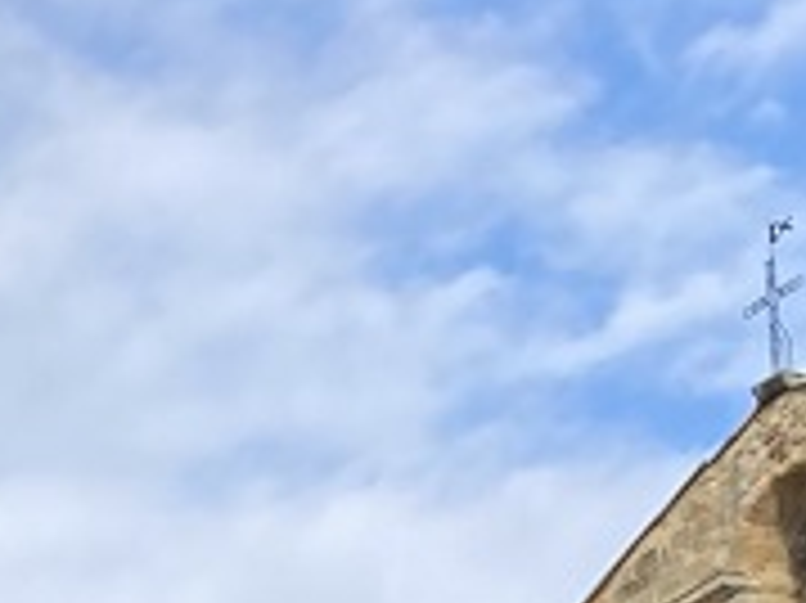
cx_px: -626
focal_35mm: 188
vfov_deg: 6.9
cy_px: 1935
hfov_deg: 10.0
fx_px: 4374
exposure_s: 1/787
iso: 20
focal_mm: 3.99
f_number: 1.8
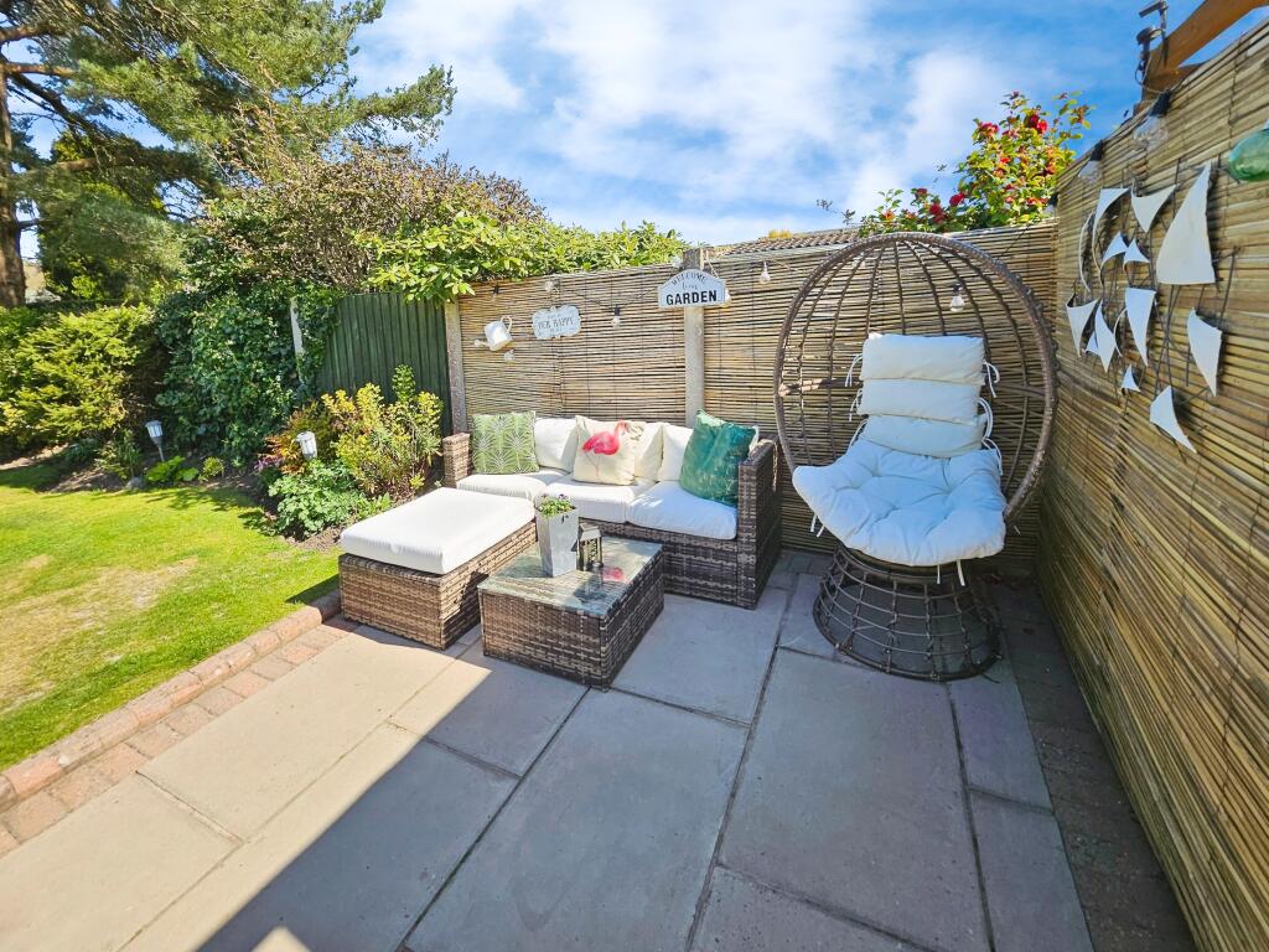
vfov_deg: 89.9
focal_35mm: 13
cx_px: 634
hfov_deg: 106.2
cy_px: 476
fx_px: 477
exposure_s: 1/556
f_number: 2.2
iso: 32
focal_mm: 1.7
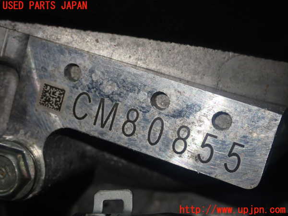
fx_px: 557
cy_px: 108
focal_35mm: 67
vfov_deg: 21.9
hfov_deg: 29.0
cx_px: 144
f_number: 3.8
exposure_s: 1/60
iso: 250
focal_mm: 11.88
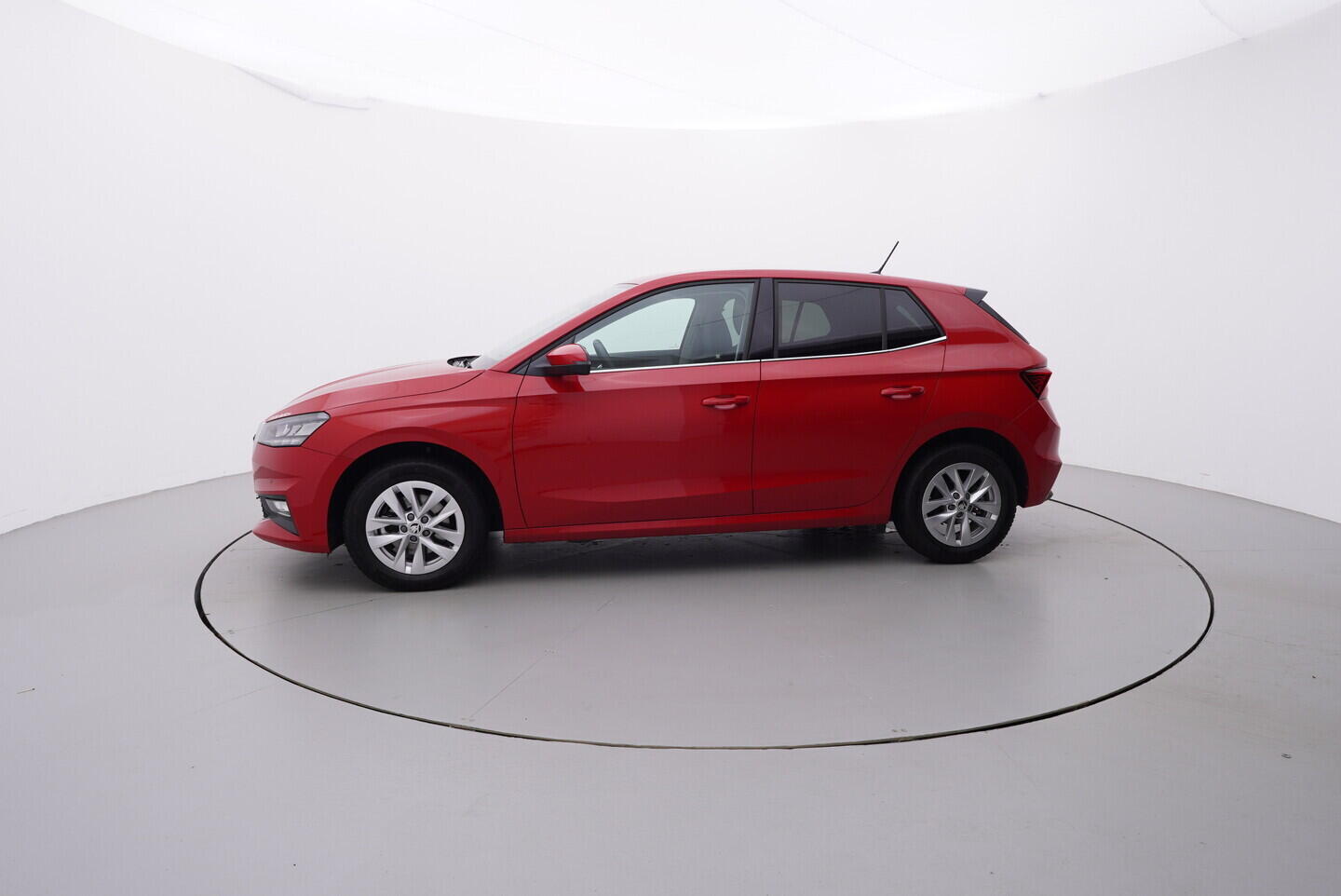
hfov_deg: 77.3
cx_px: 670
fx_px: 839
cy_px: 448
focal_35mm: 22
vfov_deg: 56.2
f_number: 5
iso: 200
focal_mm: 15
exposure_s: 1/80
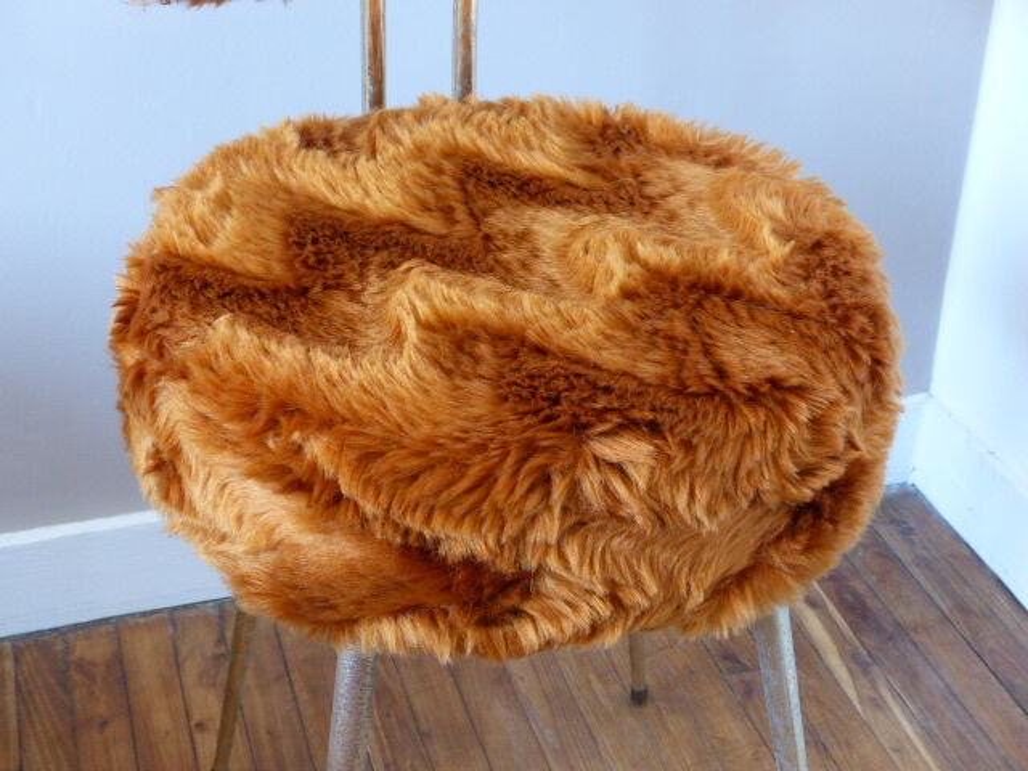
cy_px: 386
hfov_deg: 38.2
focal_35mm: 50
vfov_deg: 29.1
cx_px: 514
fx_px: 1485
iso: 400
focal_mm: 9.1
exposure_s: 1/30
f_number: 2.8
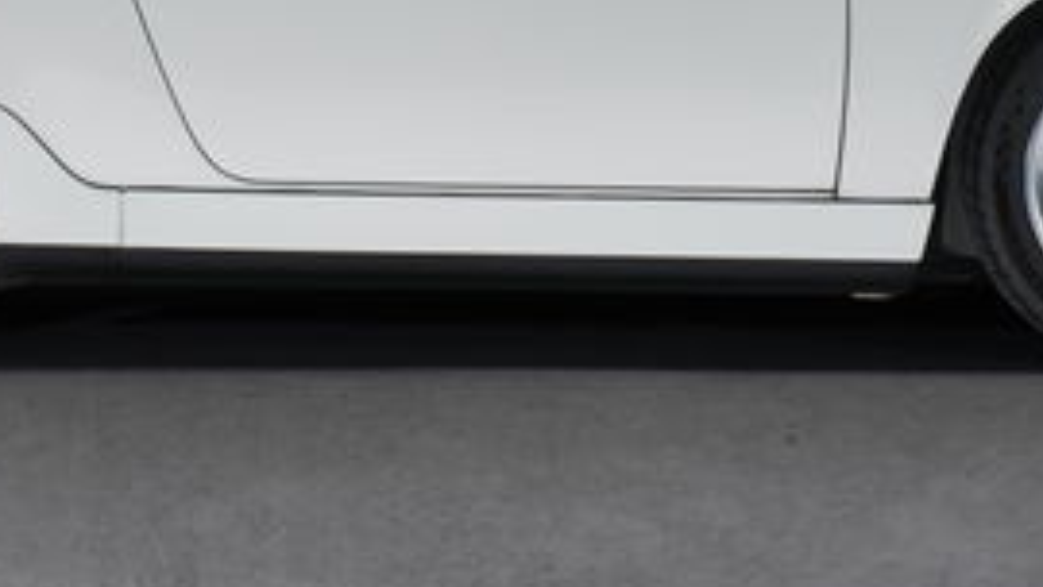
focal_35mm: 179
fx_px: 4951
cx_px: 379
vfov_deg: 6.7
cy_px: -313
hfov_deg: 12.0
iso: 100
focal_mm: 60
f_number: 10
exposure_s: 1/50
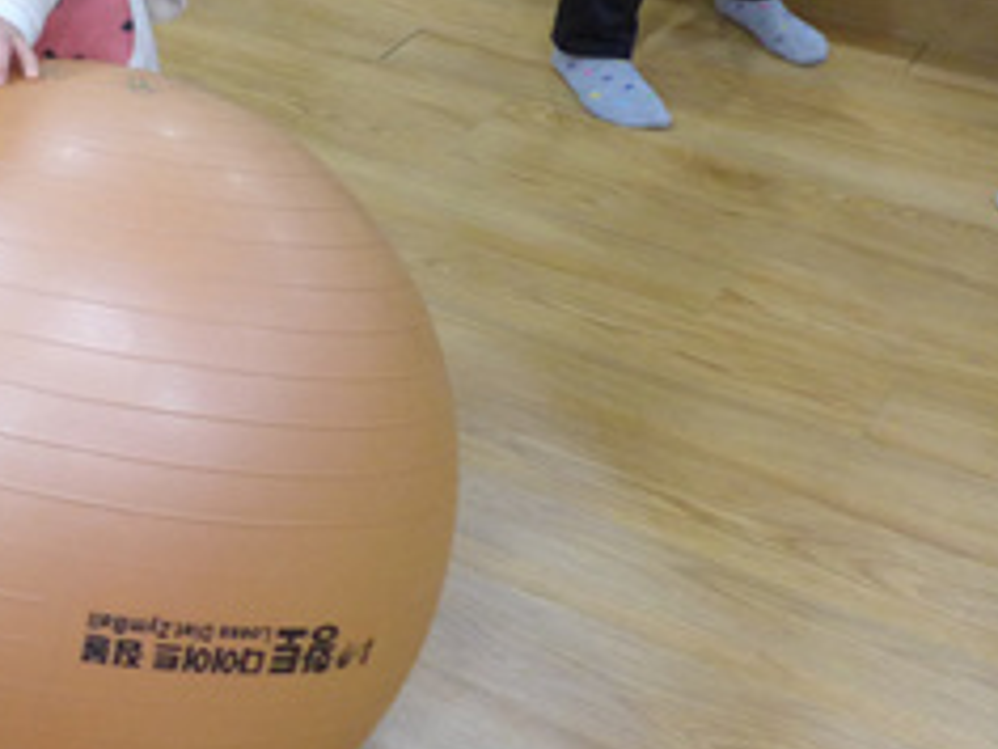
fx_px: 1874
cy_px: -76
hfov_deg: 27.6
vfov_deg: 21.4
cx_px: -63
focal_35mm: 65
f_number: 1.4
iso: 400
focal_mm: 4.7
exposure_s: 1/250
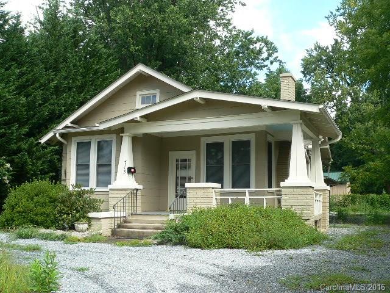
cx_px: 195
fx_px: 406
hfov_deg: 51.4
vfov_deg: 39.7
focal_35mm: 36
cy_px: 146
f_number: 4
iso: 80
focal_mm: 6
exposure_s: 1/160
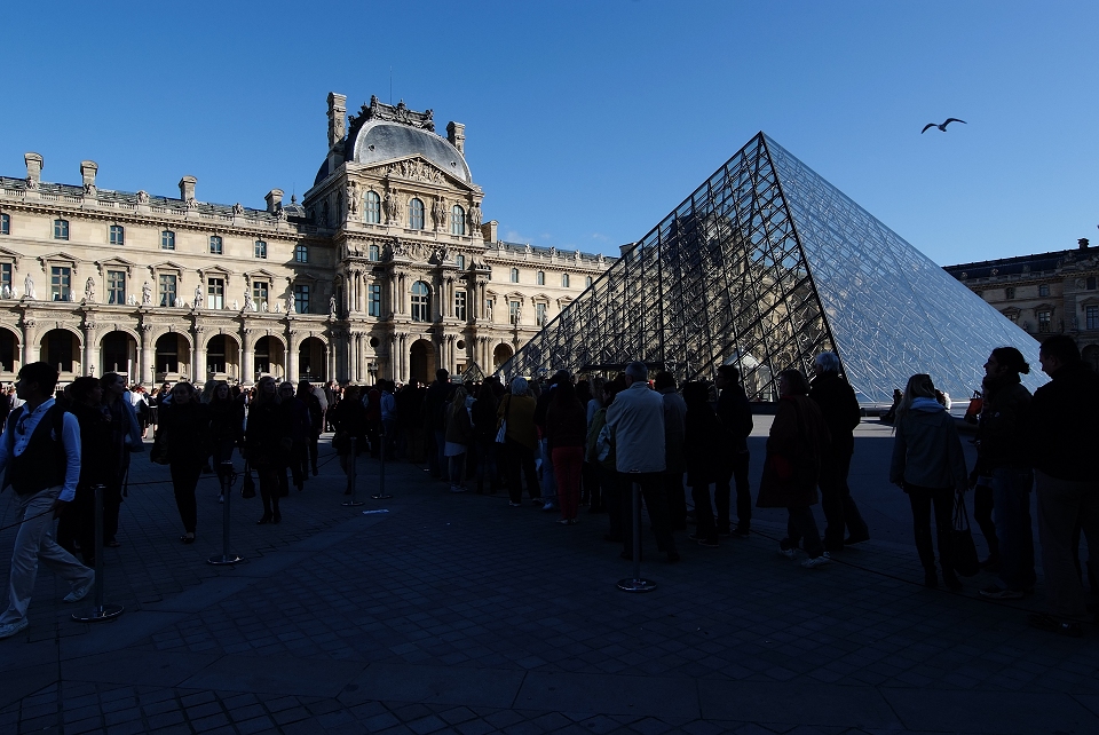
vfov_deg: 59.6
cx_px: 550
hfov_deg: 81.2
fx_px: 642
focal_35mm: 21
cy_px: 368
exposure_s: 1/250
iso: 200
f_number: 11
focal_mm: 14
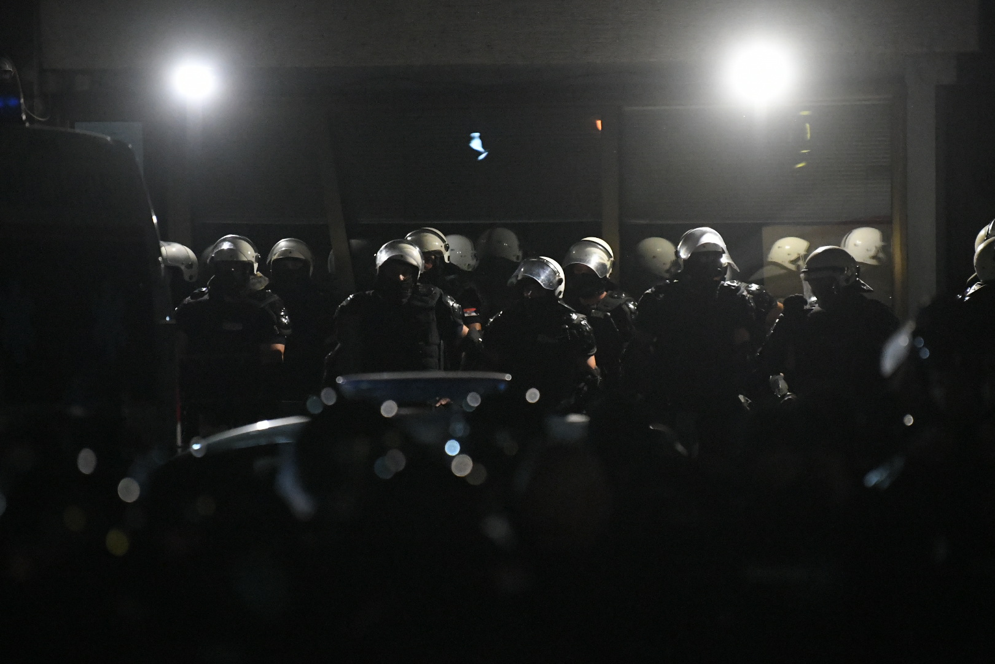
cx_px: 498
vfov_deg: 4.6
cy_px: 332
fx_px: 8291
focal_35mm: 300
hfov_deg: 6.9
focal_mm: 200
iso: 10000
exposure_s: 1/1000
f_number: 3.2
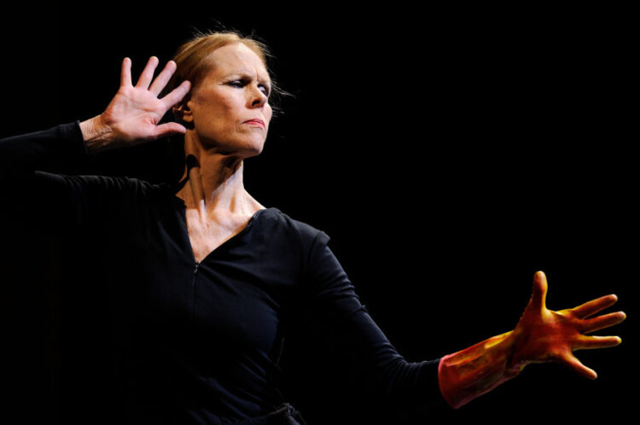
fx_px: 5326
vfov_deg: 4.6
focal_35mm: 300
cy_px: 212
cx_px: 320
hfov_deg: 6.9
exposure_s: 1/200
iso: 1250
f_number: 4
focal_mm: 300
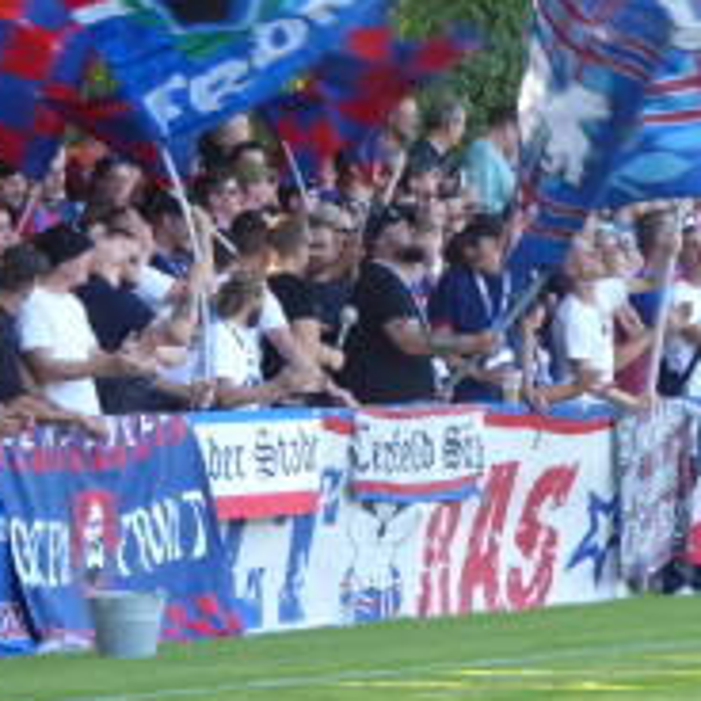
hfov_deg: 4.4
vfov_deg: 4.4
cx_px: 526
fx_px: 9164
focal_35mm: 400
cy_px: 236
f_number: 5.6
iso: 400
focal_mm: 33.2
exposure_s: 1/80
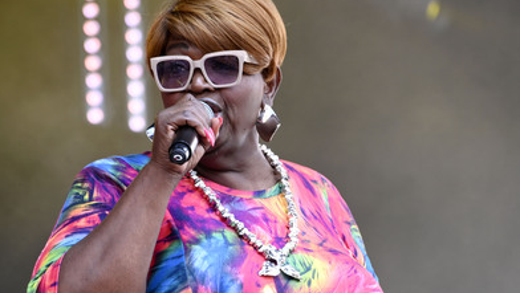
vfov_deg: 3.4
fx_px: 4980
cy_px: 158
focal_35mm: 361
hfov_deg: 6.0
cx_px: 222
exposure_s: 1/200
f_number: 7.1
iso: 800
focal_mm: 300
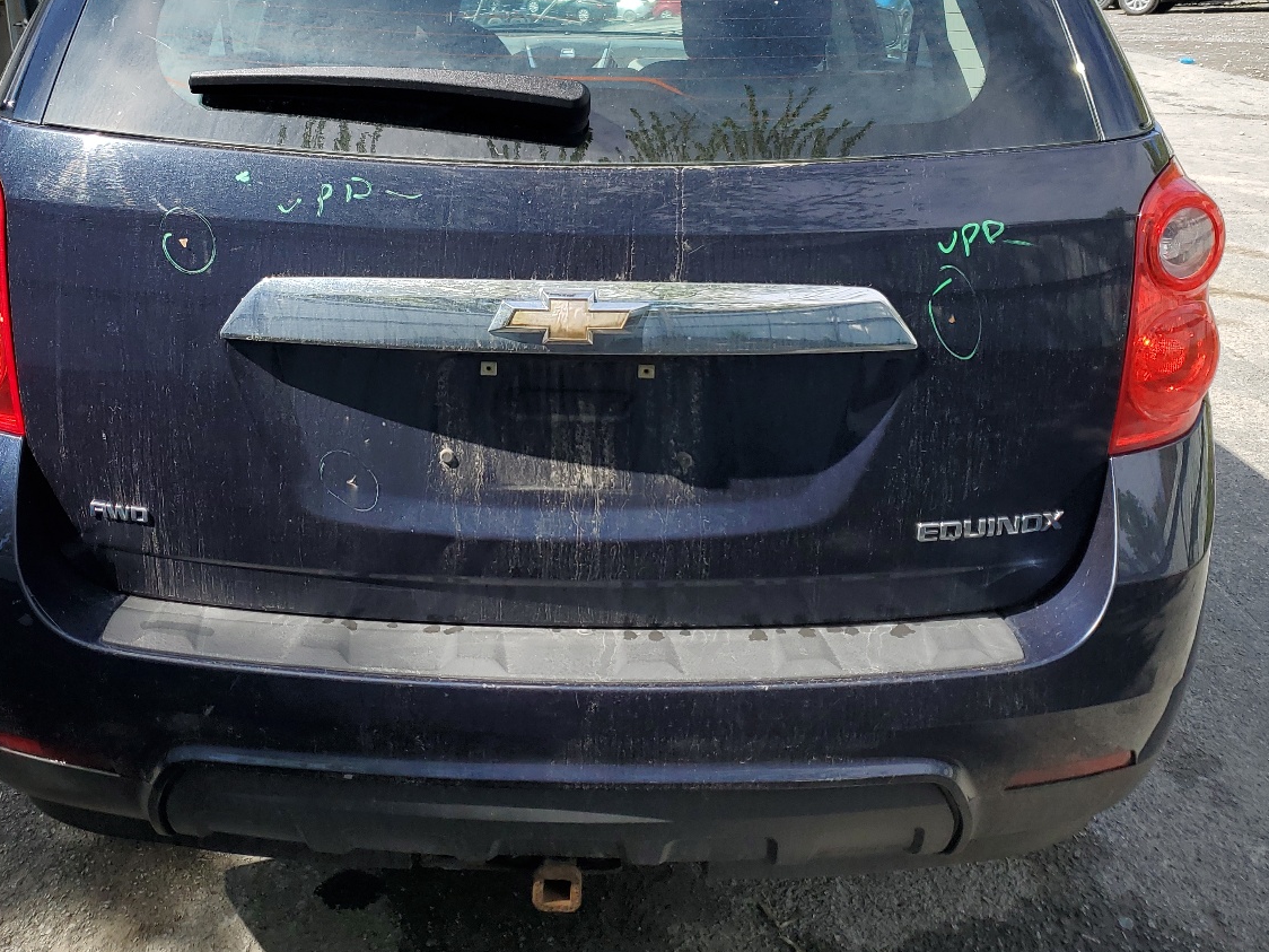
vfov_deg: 38.2
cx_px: 572
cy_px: 307
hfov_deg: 50.1
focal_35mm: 37
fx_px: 1356
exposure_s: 1/1667
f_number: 1.5
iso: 50
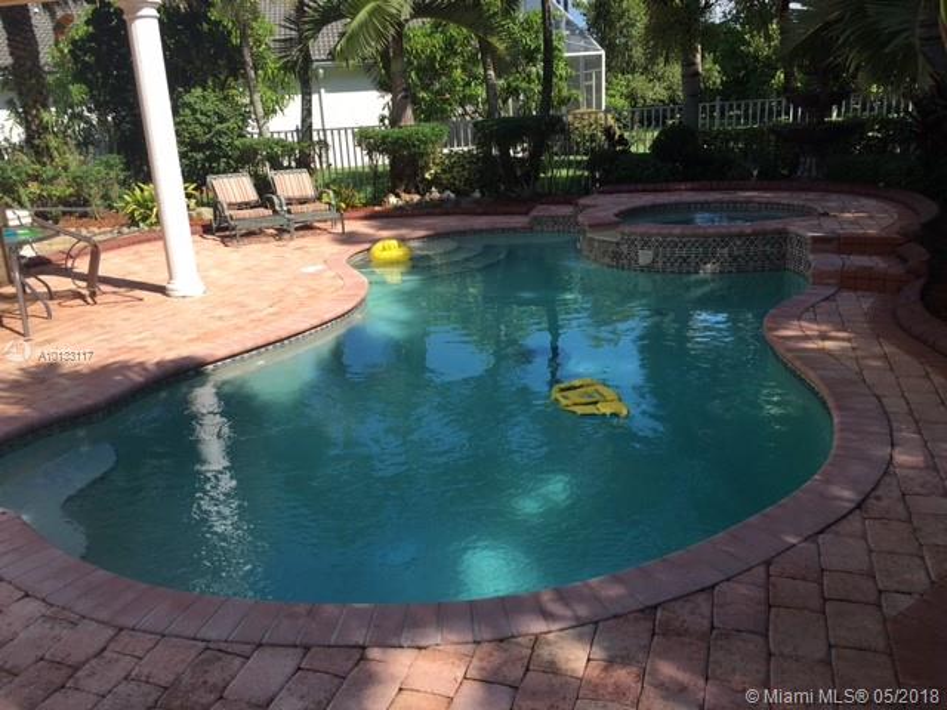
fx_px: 793
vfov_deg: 48.2
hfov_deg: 61.7
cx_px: 474
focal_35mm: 29
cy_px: 355
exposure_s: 1/962
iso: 25
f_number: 2.2
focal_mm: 4.15
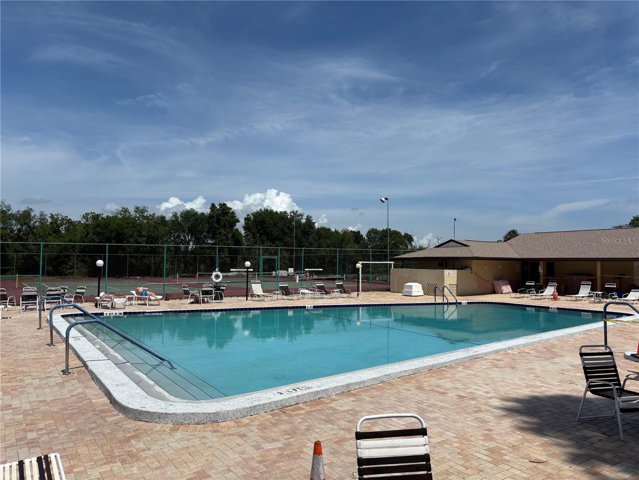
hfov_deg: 67.3
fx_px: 480
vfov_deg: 53.1
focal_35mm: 26
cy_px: 240
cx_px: 320
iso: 50
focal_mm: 5.96
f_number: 1.6
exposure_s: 1/7692
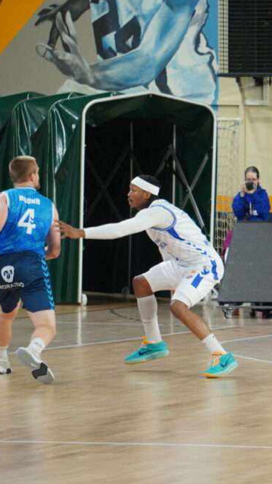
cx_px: 303
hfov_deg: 4.3
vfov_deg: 7.7
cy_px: 245
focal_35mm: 282
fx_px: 3619
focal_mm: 117
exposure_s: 1/200
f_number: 5.6
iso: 1250
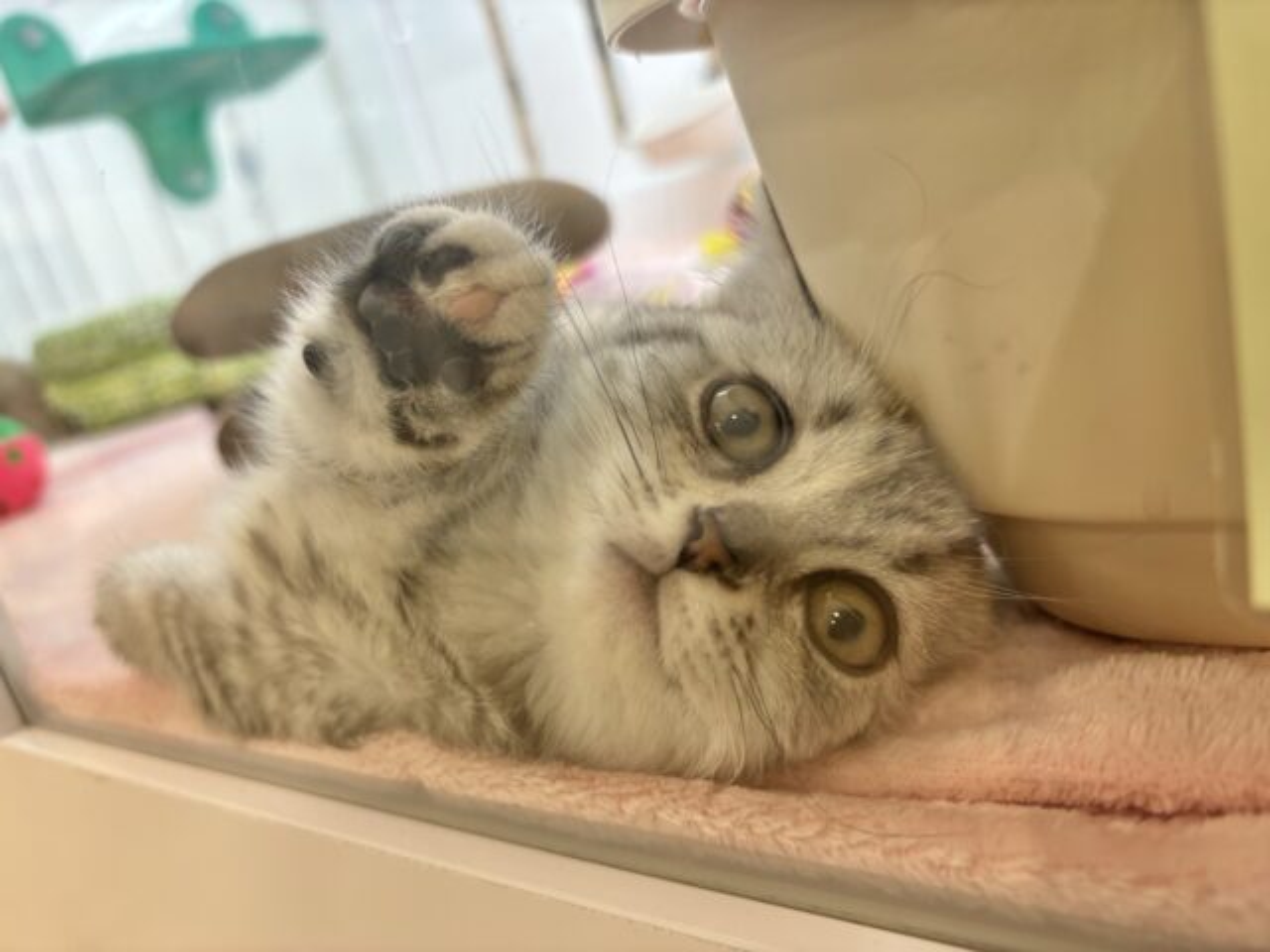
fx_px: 954
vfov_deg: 53.1
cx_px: 635
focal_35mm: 26
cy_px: 476
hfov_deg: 67.3
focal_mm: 5.96
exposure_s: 1/100
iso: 125
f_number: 1.6
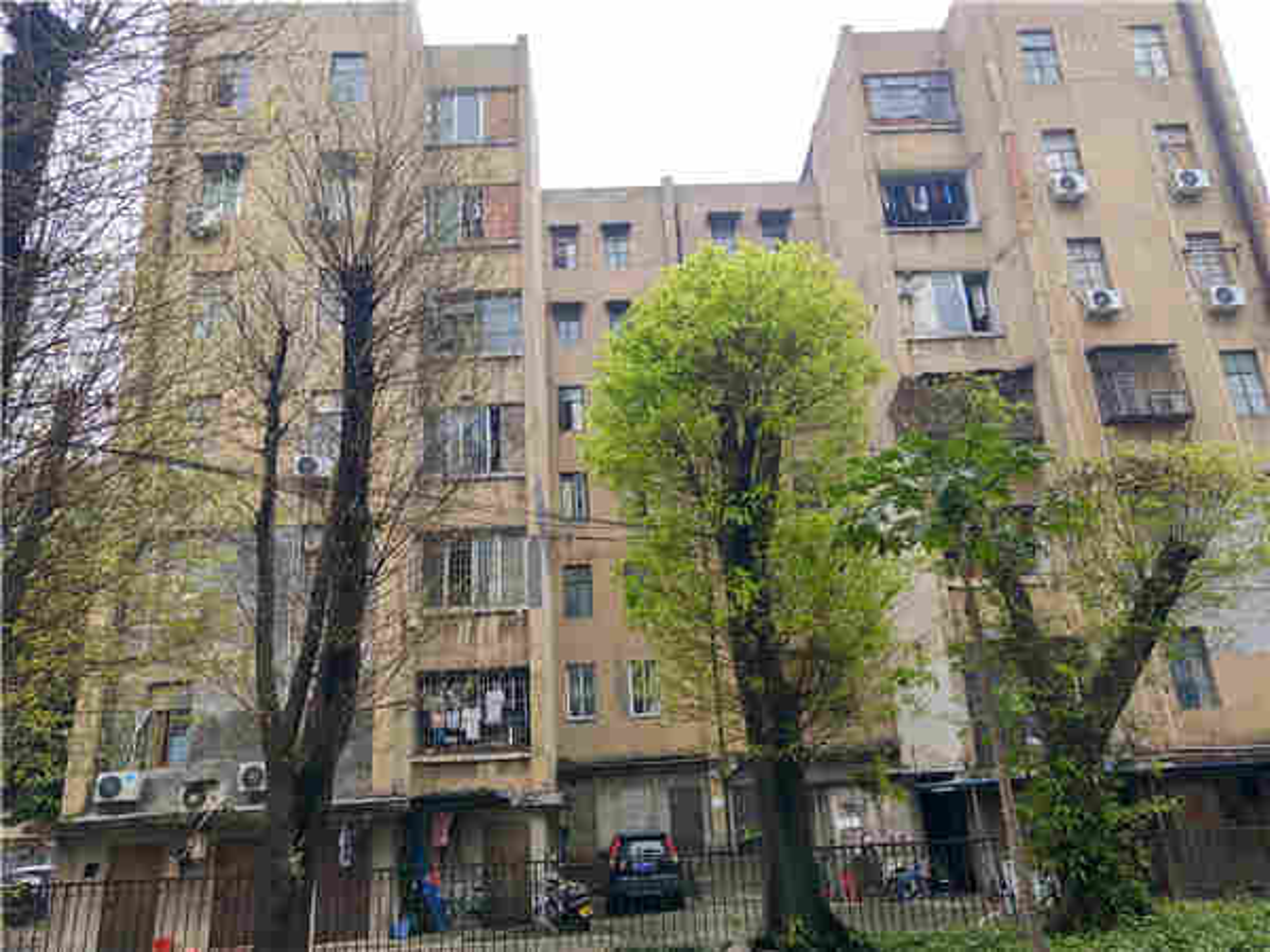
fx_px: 1101
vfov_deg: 46.8
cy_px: 476
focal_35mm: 30
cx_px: 635
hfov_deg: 60.0
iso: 104
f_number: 1.8
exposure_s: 1/461
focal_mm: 3.95
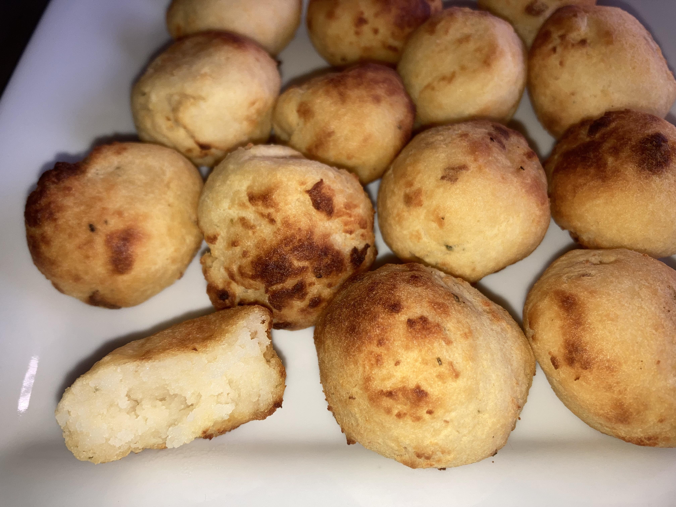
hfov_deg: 63.4
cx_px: 338
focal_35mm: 28
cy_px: 254
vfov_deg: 49.7
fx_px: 547
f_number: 1.8
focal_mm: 3.99
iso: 20
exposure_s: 1/481
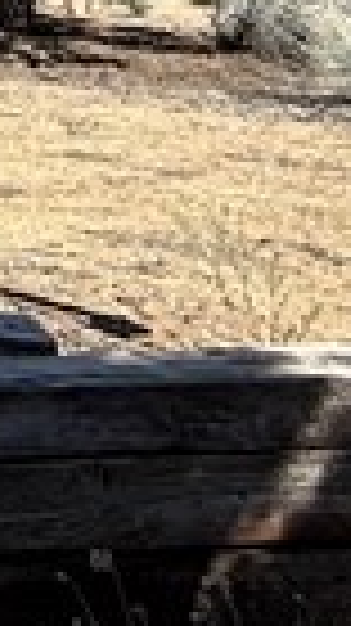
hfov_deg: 8.1
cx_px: -914
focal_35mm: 112
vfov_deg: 17.6
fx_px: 1857
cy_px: -252
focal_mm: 2.22
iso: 50
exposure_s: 1/1167
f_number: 2.2
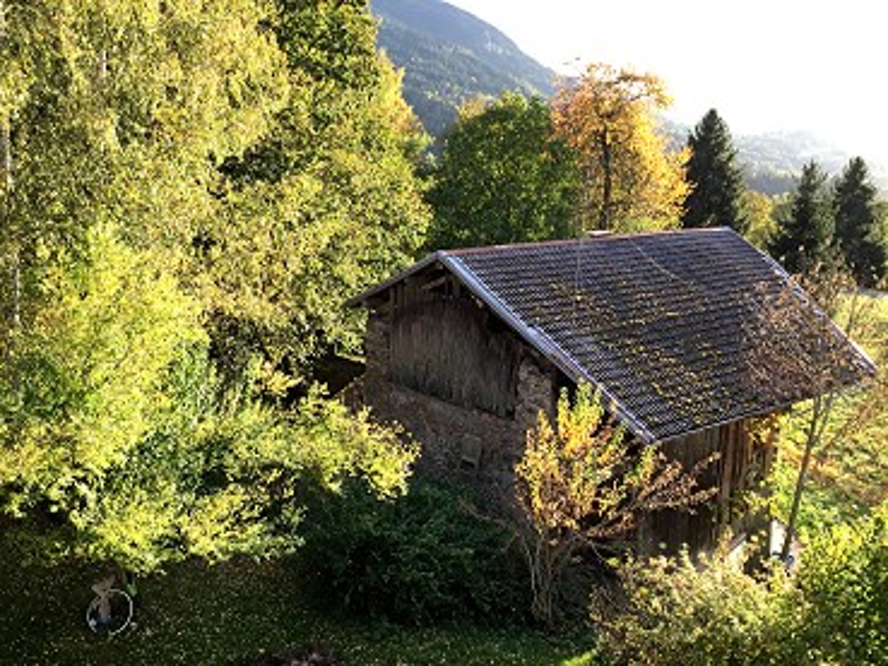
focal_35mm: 31
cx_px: 444
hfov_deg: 58.3
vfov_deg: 45.5
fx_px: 795
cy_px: 333
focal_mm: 3.3
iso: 32
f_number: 2.4
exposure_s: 1/100
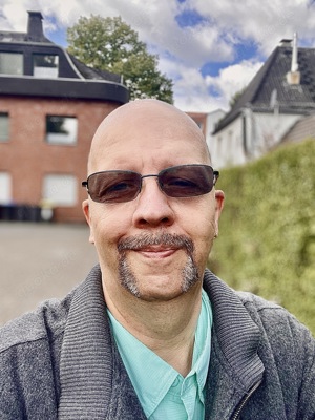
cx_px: 158
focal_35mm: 30
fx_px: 364
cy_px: 210
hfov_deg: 46.8
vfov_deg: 60.0
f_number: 2.2
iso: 25
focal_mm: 2.71
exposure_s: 1/138
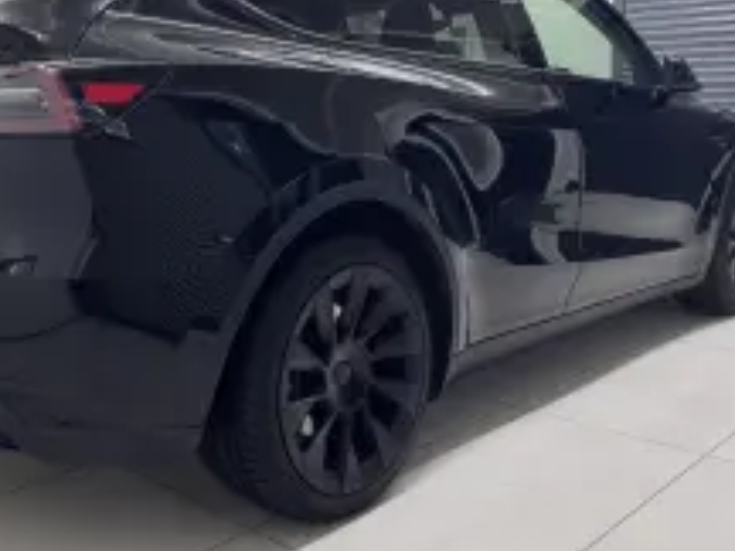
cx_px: 242
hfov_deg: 46.0
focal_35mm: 40
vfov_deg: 35.7
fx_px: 849
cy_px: 190
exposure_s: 1/50
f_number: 1.78
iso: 160
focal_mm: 6.76
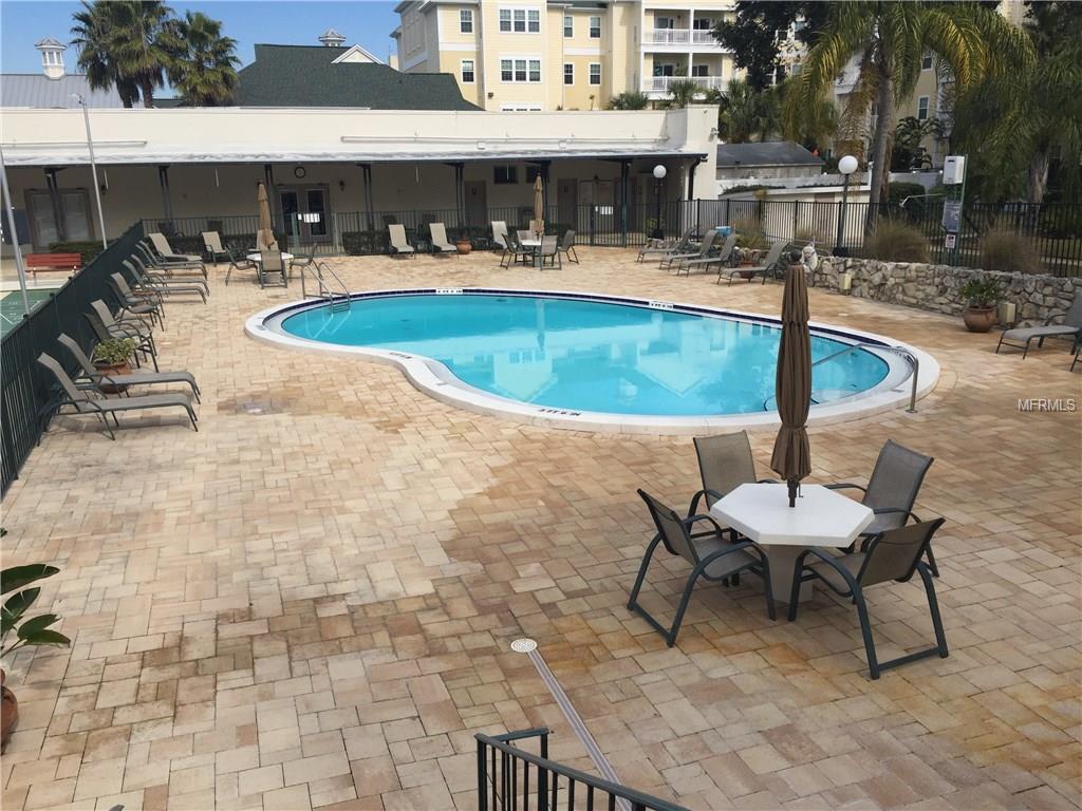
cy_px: 406
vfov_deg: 48.2
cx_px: 541
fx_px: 906
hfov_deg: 61.7
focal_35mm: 29
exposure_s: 1/2475
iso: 32
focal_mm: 4.15
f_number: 2.2
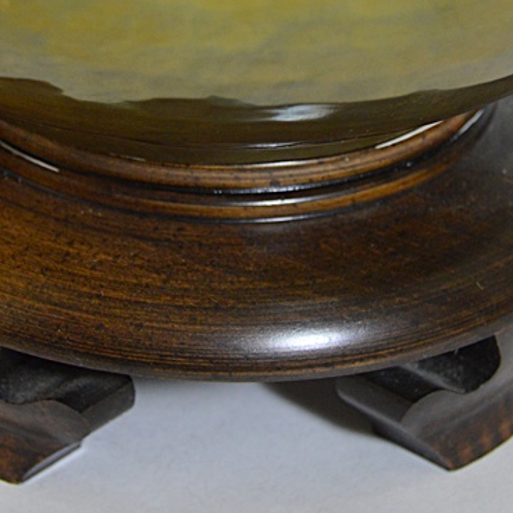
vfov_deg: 13.3
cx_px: 186
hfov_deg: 13.3
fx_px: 2196
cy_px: 124
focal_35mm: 131
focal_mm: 38
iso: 720
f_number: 4.8
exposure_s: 1/60
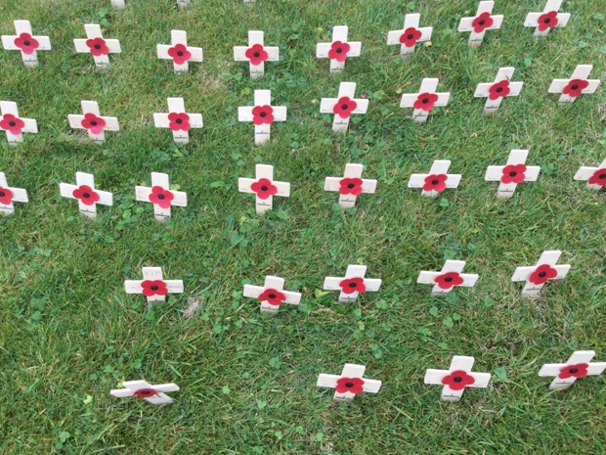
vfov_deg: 44.2
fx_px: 560
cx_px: 305
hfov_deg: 56.8
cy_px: 227
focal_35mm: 32
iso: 40
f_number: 2.4
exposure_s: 1/100
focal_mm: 3.3
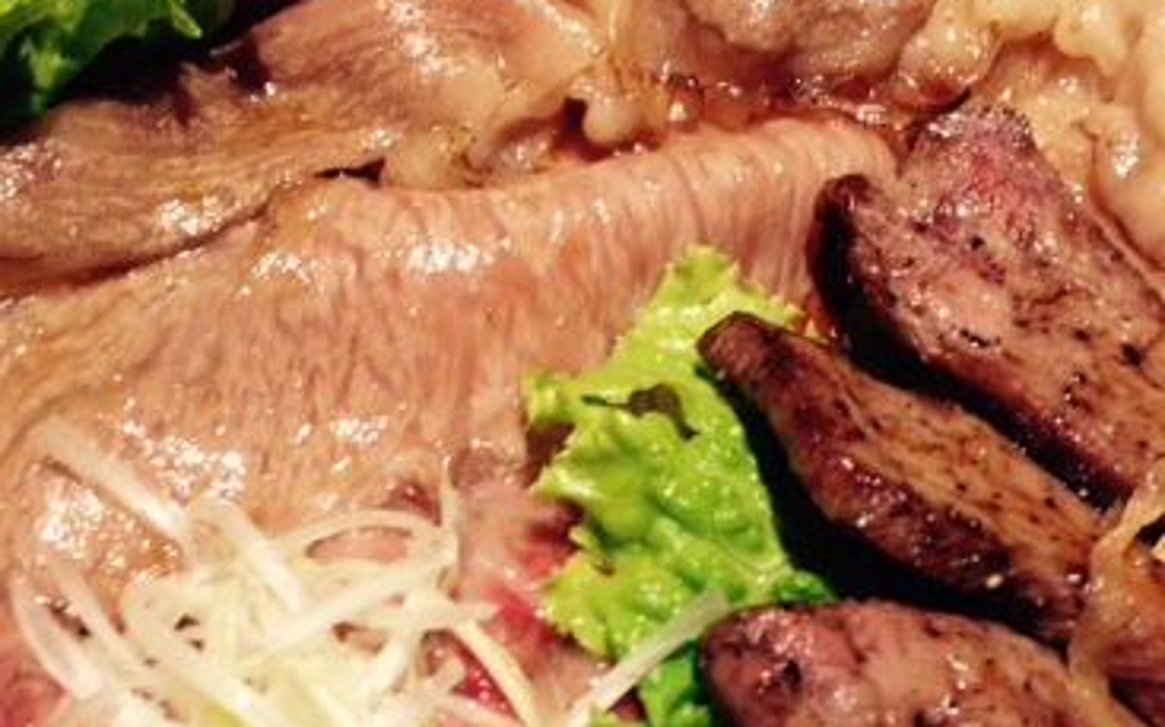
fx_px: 1936
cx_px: 606
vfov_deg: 21.3
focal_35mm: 61
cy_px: 333
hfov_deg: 33.5
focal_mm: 4.12
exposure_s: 1/20
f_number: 2.4
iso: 64
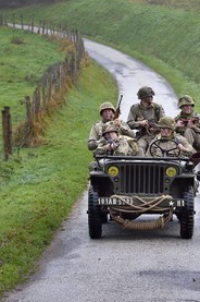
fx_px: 1420
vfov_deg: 12.1
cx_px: 127
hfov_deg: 8.1
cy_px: 152
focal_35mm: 170
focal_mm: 112
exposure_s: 1/250
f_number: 5.6
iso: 1600
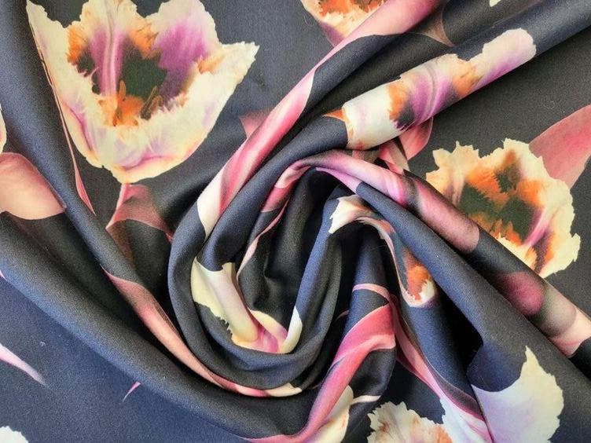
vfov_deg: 53.1
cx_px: 296
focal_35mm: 26
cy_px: 222
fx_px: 444
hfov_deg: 67.3
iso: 250
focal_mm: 4.25
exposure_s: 1/100
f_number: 1.8
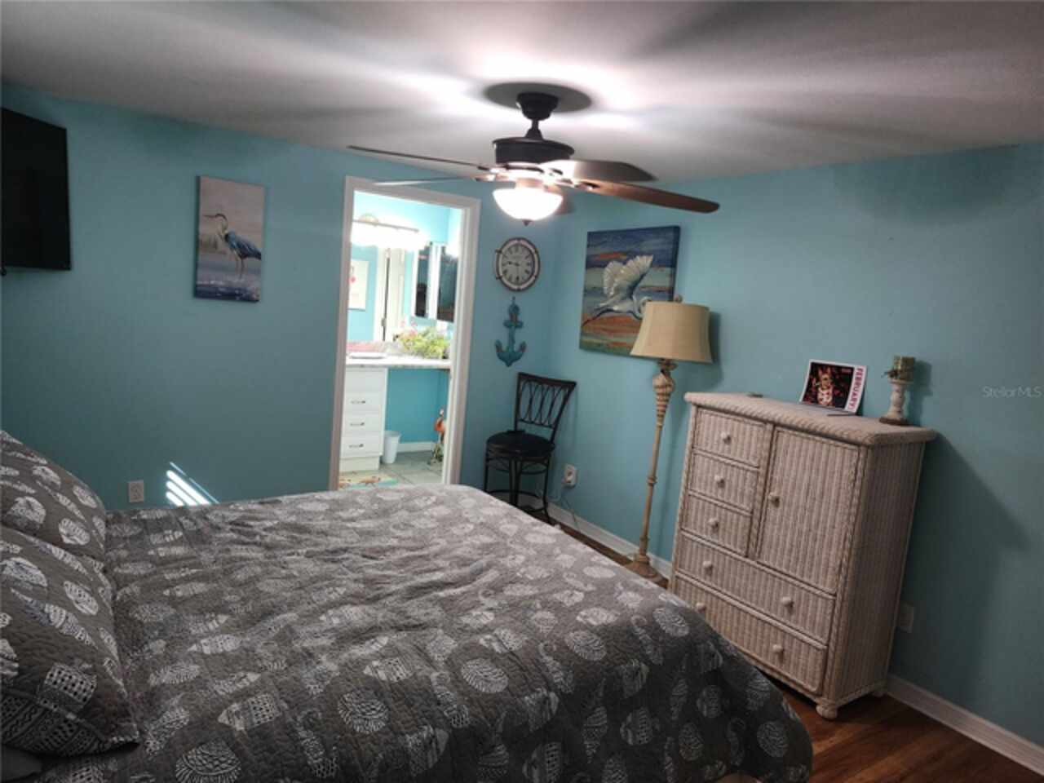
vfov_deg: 58.9
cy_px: 392
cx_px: 522
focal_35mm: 23
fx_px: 694
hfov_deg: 73.9
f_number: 1.8
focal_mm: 6.4
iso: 320
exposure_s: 1/120
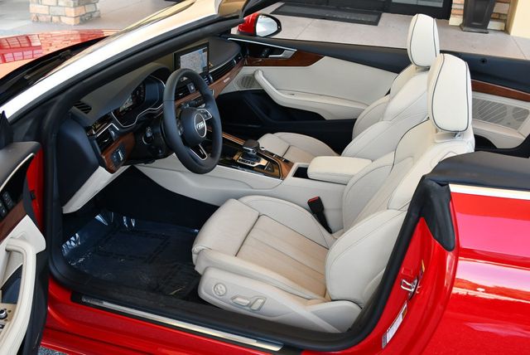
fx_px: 530
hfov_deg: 53.1
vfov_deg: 36.9
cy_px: 178
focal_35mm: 36
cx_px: 265
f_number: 4
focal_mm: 18
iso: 400
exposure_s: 1/250
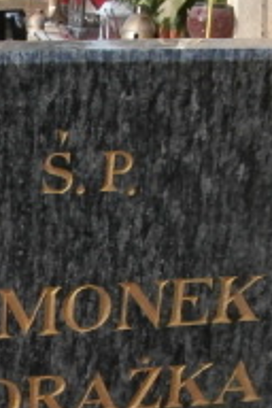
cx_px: -38
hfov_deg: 15.9
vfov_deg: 23.4
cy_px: 412
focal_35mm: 83
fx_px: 941
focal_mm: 4.2
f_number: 7.9
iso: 400
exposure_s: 1/160
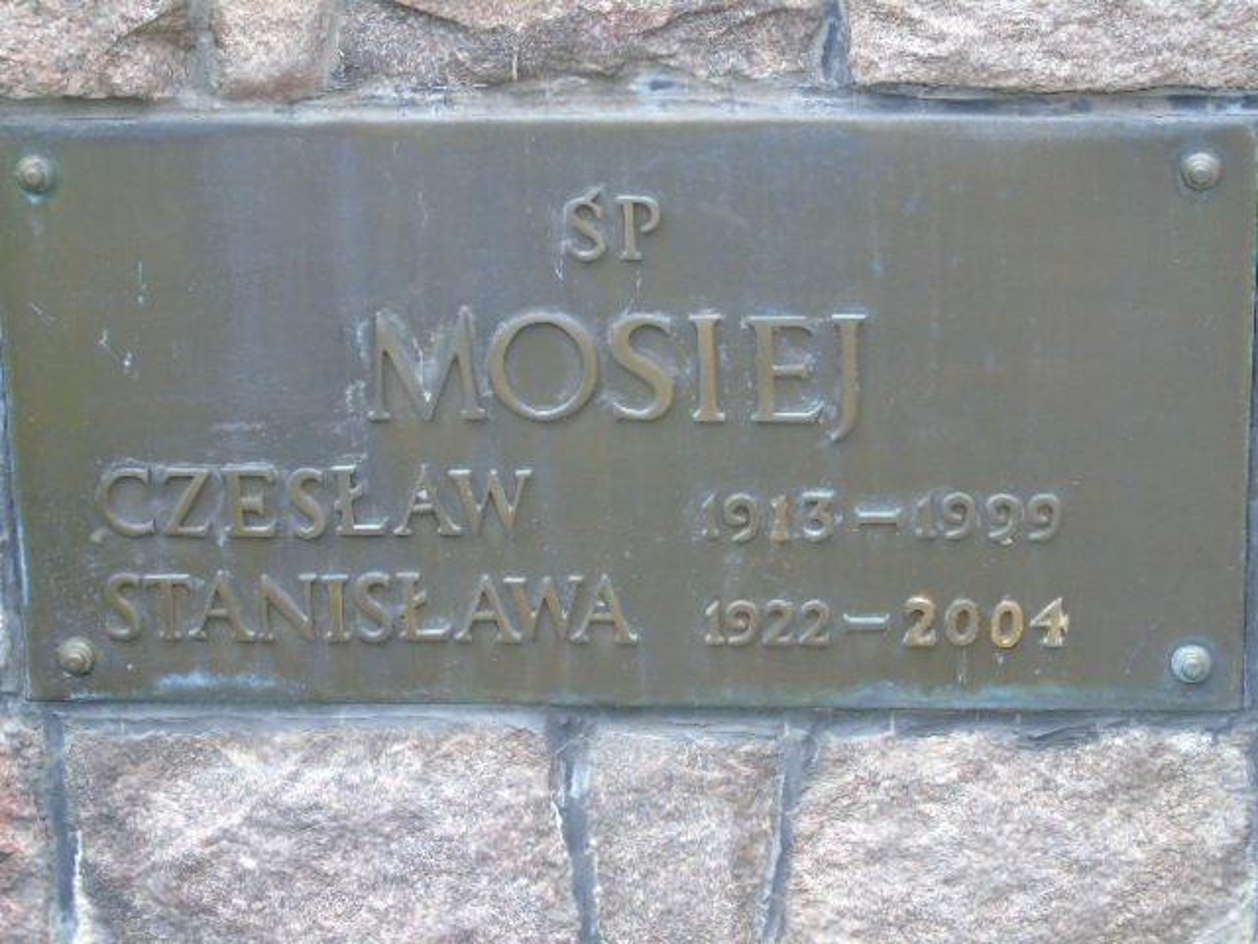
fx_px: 3925
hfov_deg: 18.2
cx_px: 629
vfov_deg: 13.7
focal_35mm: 108
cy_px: 472
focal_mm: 19
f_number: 4.4
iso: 250
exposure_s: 1/40
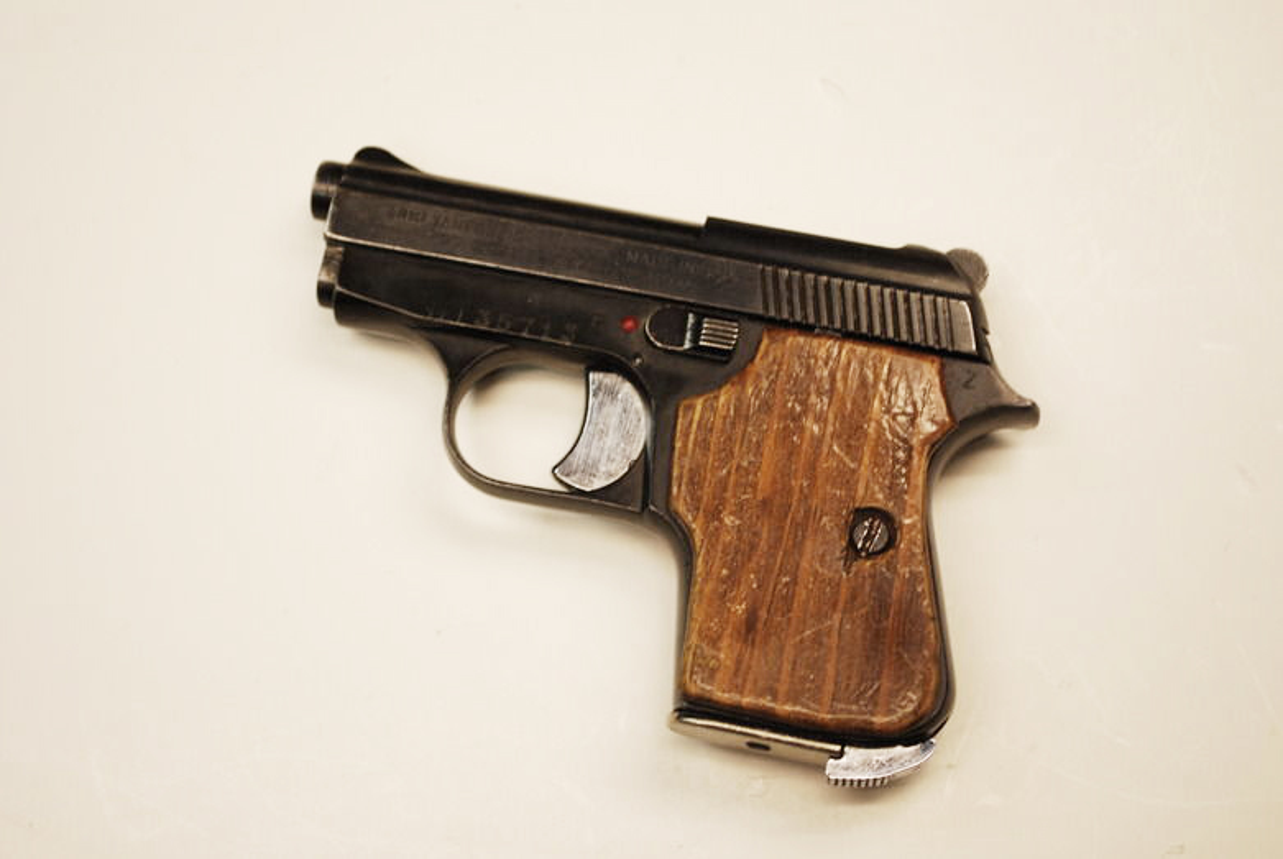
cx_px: 642
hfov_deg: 28.0
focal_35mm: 72
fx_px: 2569
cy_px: 430
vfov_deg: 19.0
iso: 280
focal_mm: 48
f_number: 5.6
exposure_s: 1/30
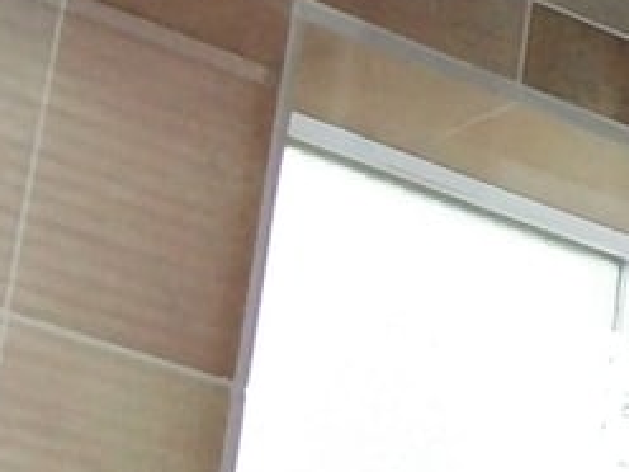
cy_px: 216
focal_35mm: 172
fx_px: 3125
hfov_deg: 10.5
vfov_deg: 8.6
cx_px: 1264
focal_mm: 5.7
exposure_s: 1/30
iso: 200
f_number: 2.9
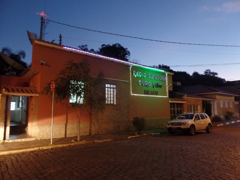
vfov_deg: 58.9
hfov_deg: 73.9
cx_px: 120
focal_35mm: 23
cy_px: 90
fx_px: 159
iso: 400
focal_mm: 4.1
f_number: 2.8
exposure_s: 1/6
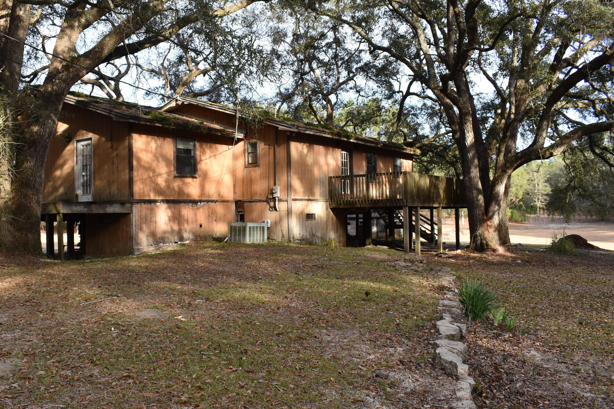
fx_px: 546
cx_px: 252
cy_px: 201
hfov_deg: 58.3
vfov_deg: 41.1
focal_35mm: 32
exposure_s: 1/200
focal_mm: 18
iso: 400
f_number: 7.1
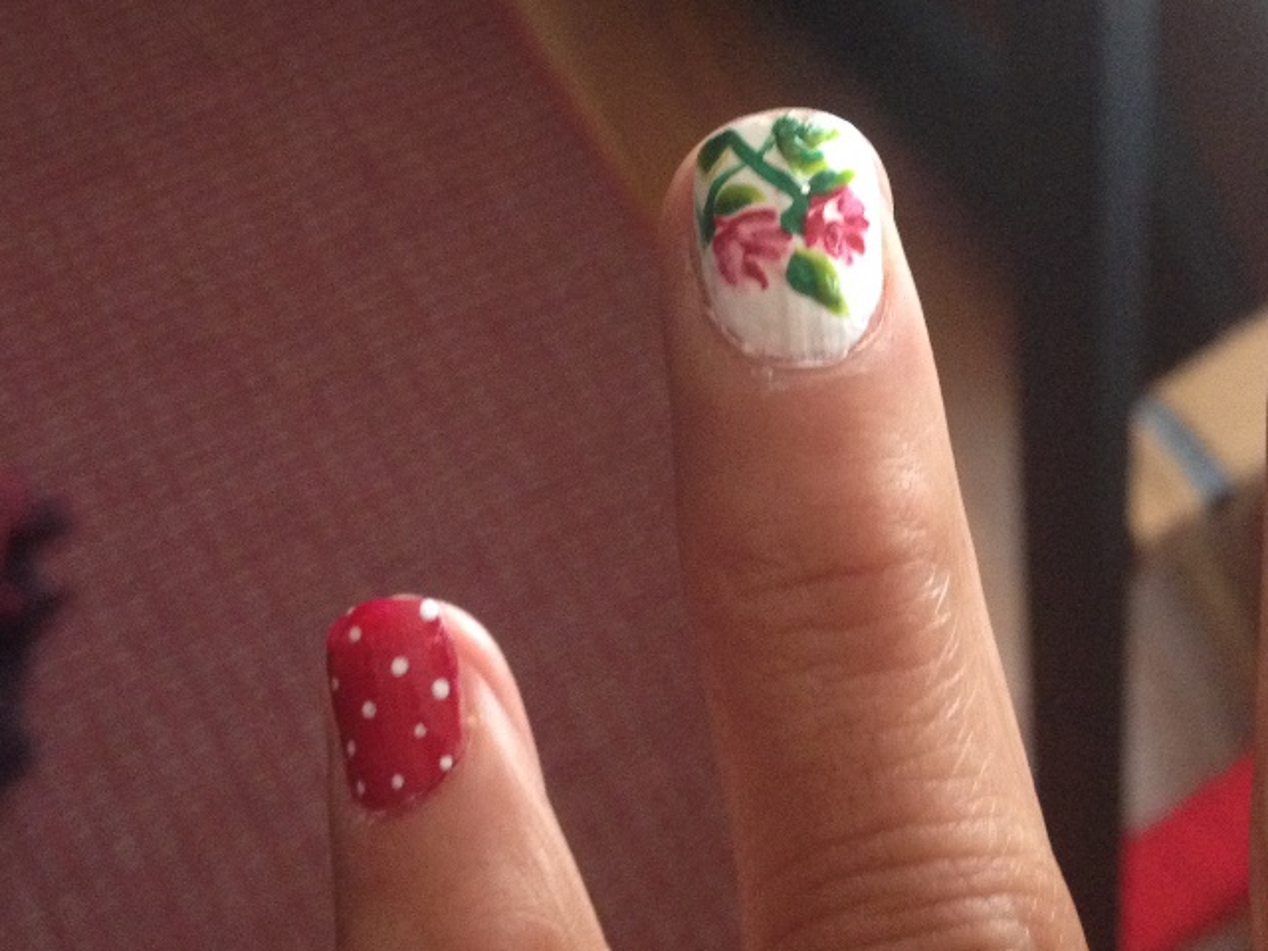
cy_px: 476
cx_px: 634
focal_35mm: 35
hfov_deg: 52.6
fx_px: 1282
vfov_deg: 40.7
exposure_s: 1/20
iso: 320
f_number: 2.4
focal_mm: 4.28
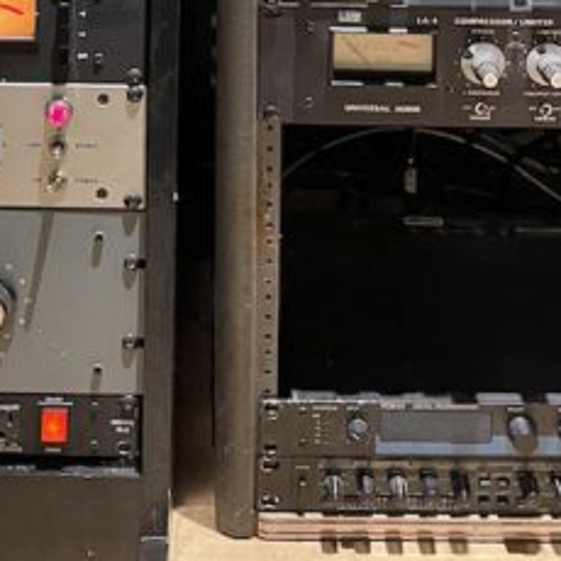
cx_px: 207
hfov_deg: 21.6
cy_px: -276
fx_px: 1467
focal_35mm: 80
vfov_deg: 19.1
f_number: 1.6
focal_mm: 4.2
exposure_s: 1/30
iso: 500
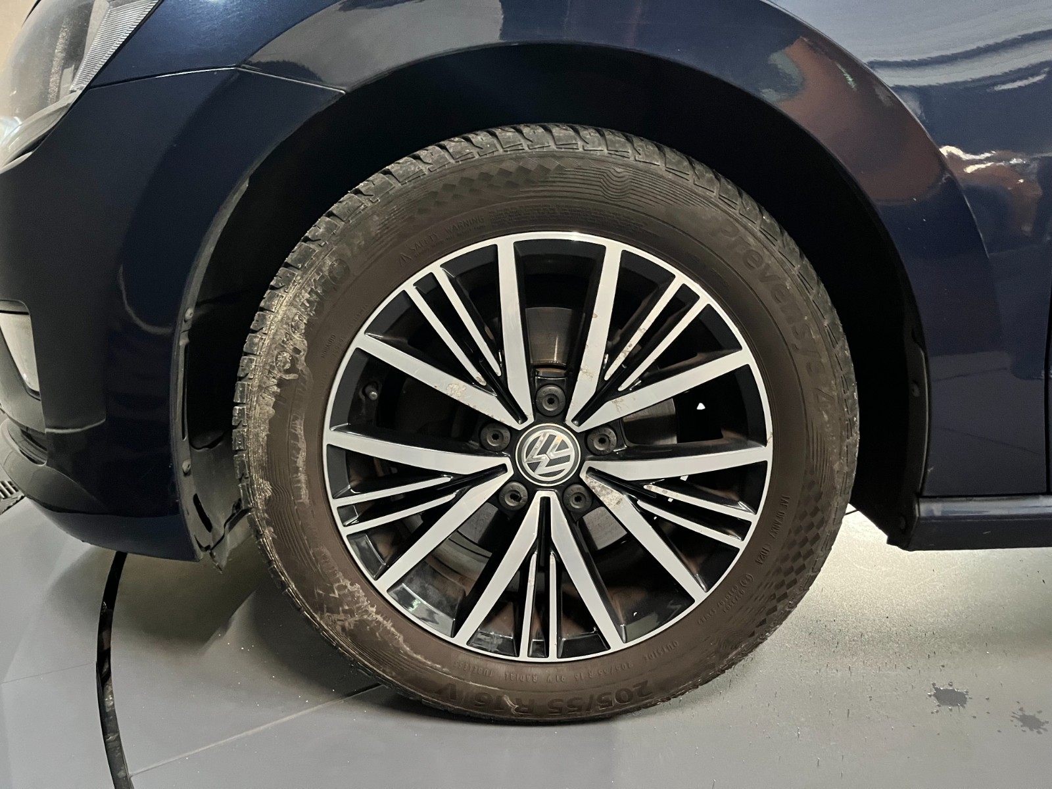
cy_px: 394
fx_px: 790
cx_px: 526
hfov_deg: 67.3
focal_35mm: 26
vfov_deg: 53.1
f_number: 1.6
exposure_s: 1/25
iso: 640
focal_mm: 5.1
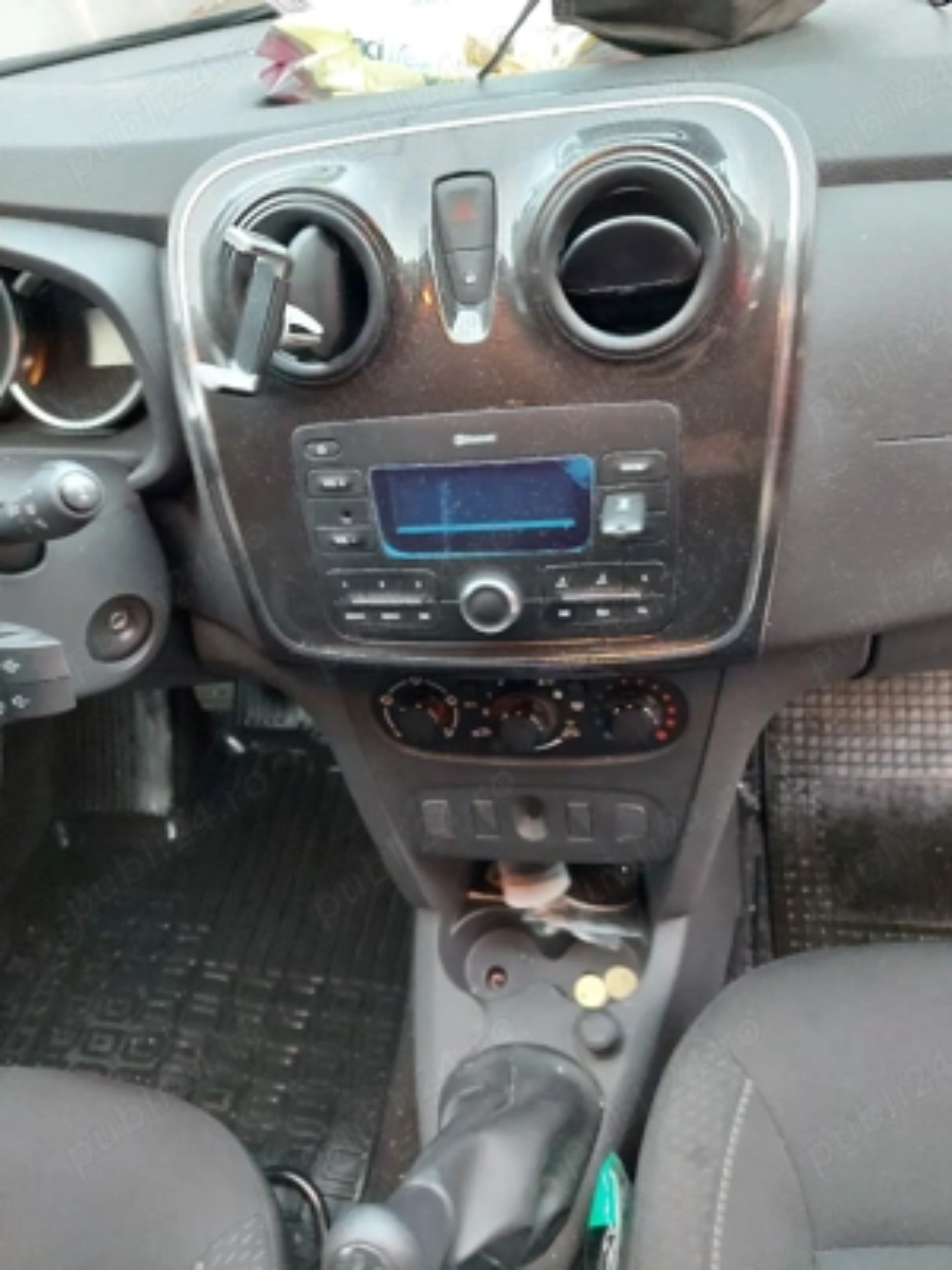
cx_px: 476
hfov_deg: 56.8
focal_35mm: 24
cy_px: 635
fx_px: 880
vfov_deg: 71.6
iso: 800
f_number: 1.8
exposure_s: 1/25
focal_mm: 5.23
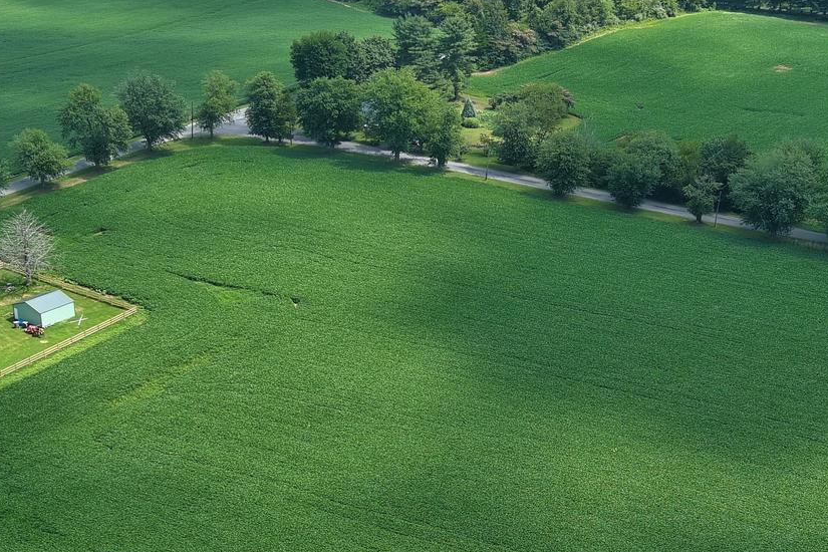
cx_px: 440
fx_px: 1656
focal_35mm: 72
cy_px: 425
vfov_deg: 18.8
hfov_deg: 28.1
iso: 100
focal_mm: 10.57
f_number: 2.8
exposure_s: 1/500
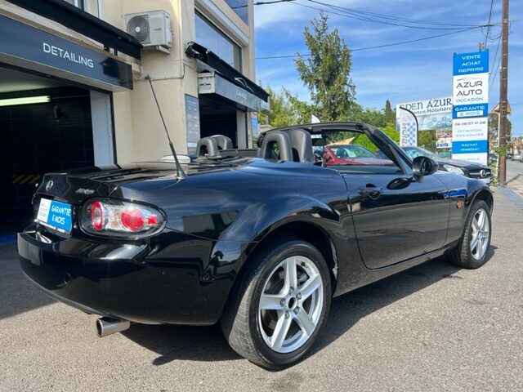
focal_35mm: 26
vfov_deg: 53.1
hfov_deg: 67.3
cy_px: 196
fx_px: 393
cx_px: 262
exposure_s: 1/1597
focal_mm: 5.7
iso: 50
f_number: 1.5
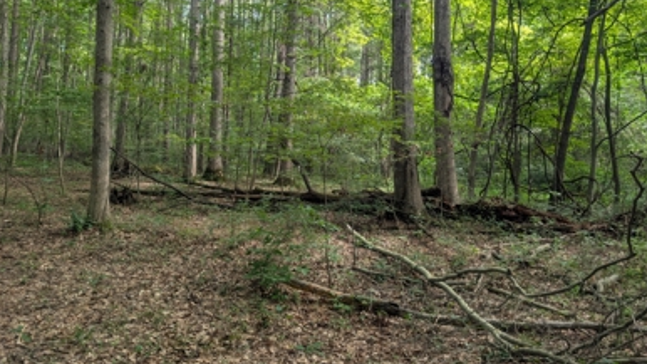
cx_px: 318
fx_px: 463
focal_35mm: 27
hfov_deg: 69.9
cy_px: 131
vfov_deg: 42.5
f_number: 1.68
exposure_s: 1/121
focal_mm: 6.9
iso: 67
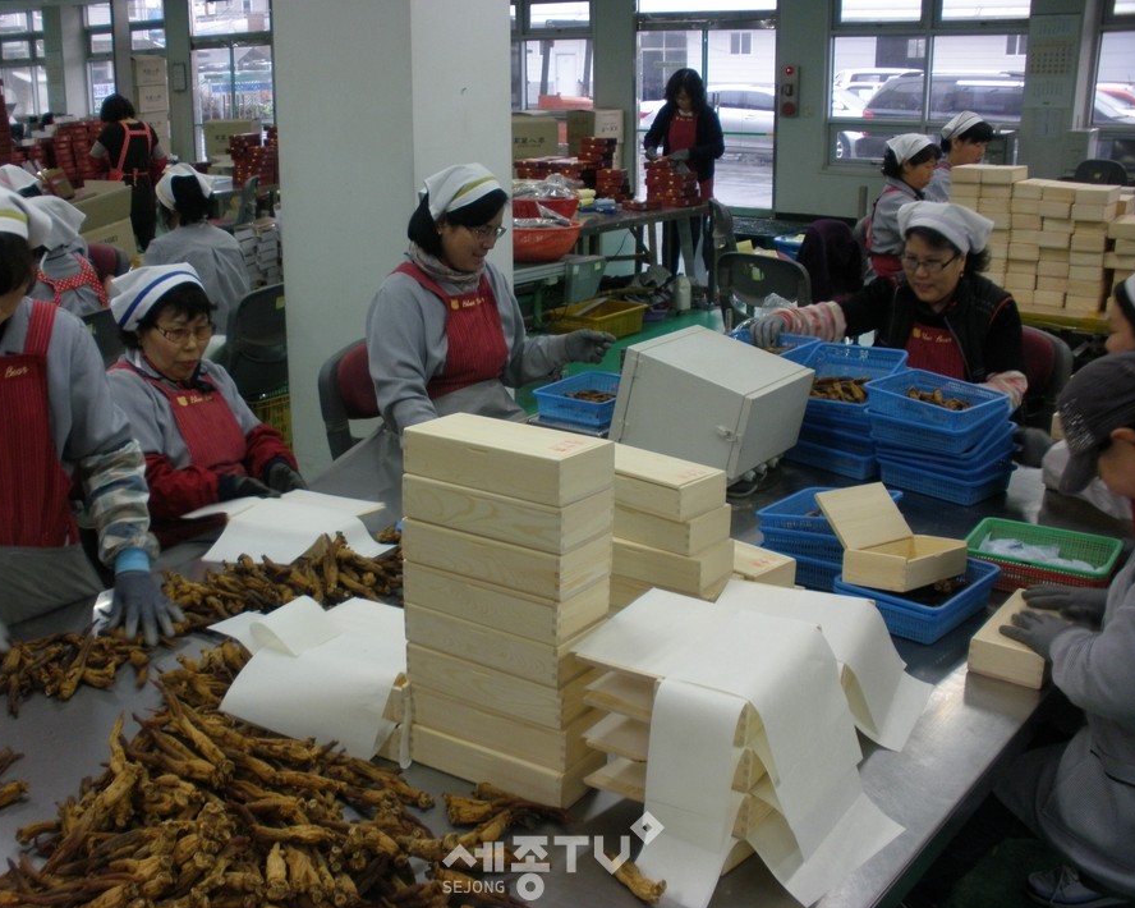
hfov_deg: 47.9
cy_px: 459
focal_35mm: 38
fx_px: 1276
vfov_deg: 39.1
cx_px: 534
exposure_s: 1/30
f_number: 3.5
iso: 160
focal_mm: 6.3
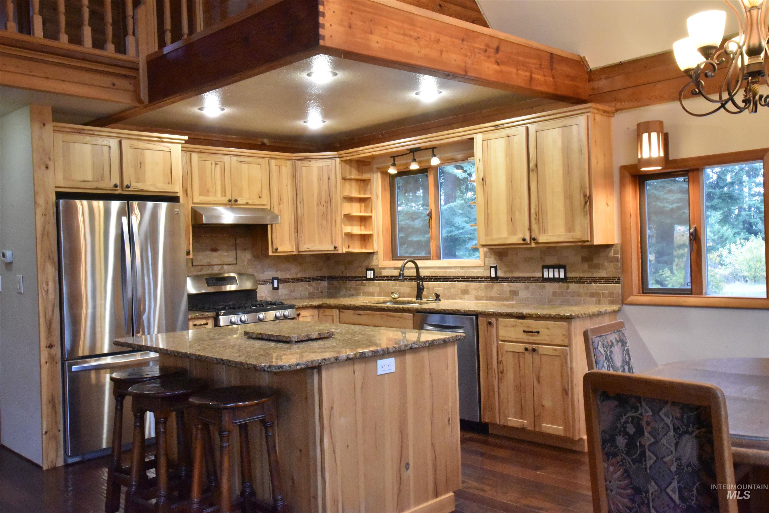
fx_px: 684
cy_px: 256
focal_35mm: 32
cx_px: 384
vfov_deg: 41.1
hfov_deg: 58.7
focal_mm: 32
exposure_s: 1/25
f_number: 22
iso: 12800
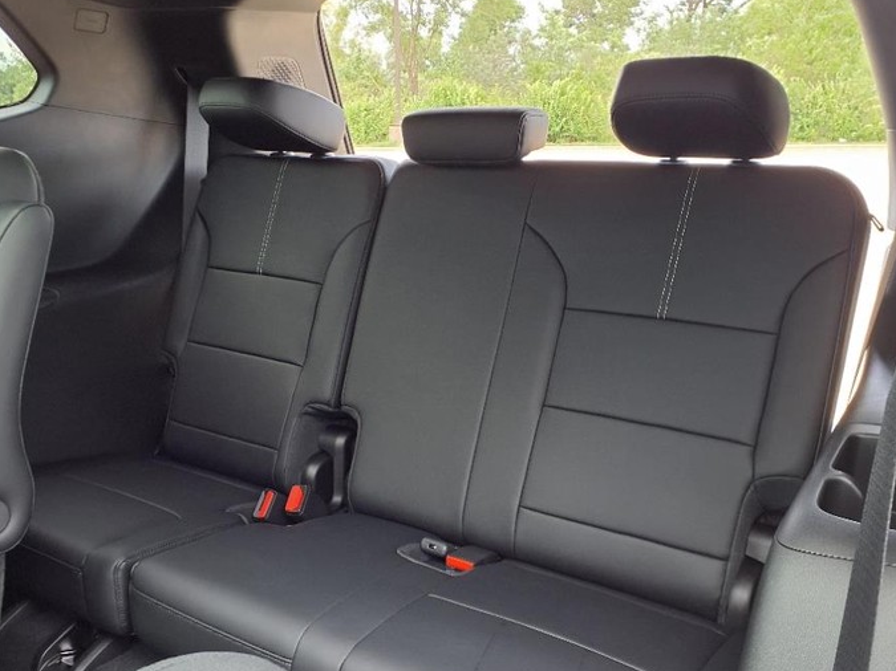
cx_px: 421
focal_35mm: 32
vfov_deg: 44.0
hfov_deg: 56.8
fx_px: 828
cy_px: 383
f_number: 1.9
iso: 80
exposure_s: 1/40
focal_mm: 3.58
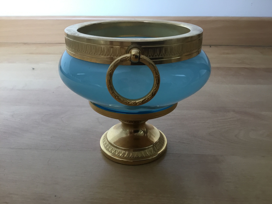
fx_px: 244
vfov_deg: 45.4
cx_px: 136
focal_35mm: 31
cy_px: 102
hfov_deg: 58.4
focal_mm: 3.3
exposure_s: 1/33
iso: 32
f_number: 2.4
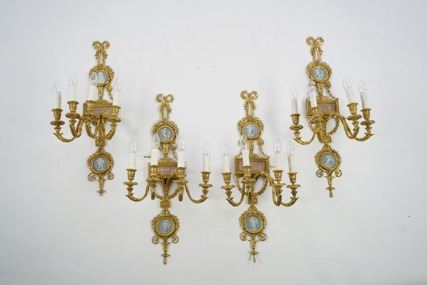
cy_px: 142
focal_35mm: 29
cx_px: 214
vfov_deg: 45.0
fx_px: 344
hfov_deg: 63.7
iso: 400
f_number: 5
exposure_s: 1/60
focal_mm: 29
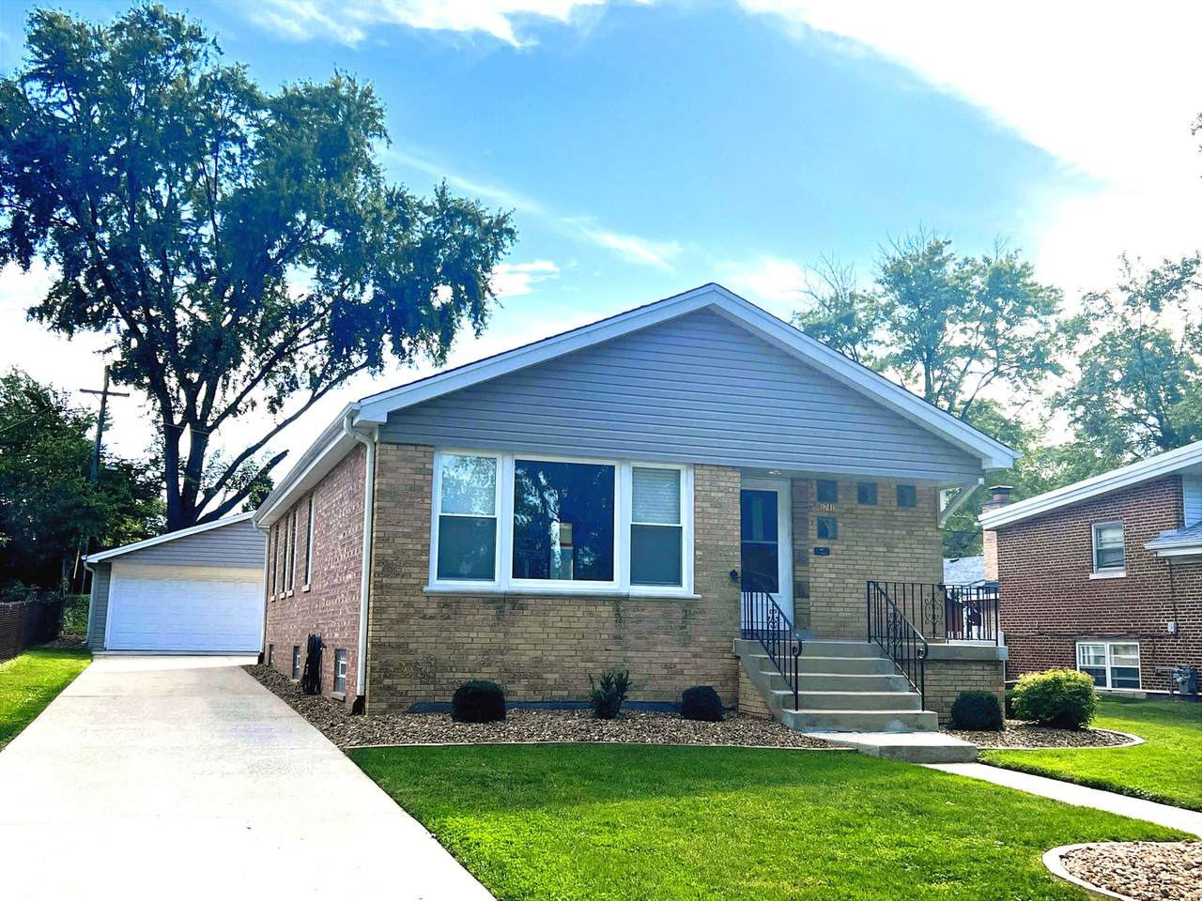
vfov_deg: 39.7
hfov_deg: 51.4
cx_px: 601
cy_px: 450
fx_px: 1250
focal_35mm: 36
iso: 50
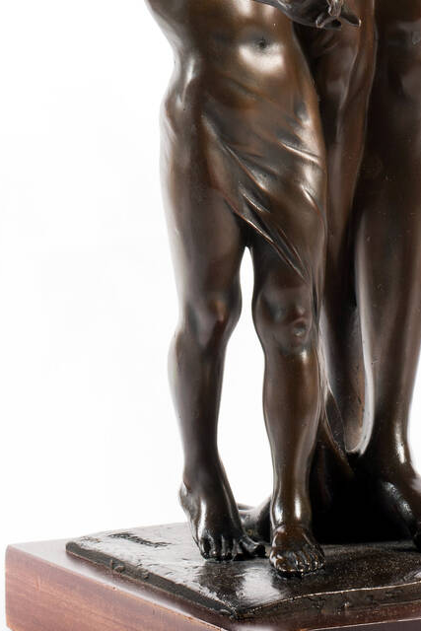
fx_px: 7012
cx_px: 337
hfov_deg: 3.4
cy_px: -157
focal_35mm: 400
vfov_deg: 5.1
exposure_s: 1/200
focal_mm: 122
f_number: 11
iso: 125
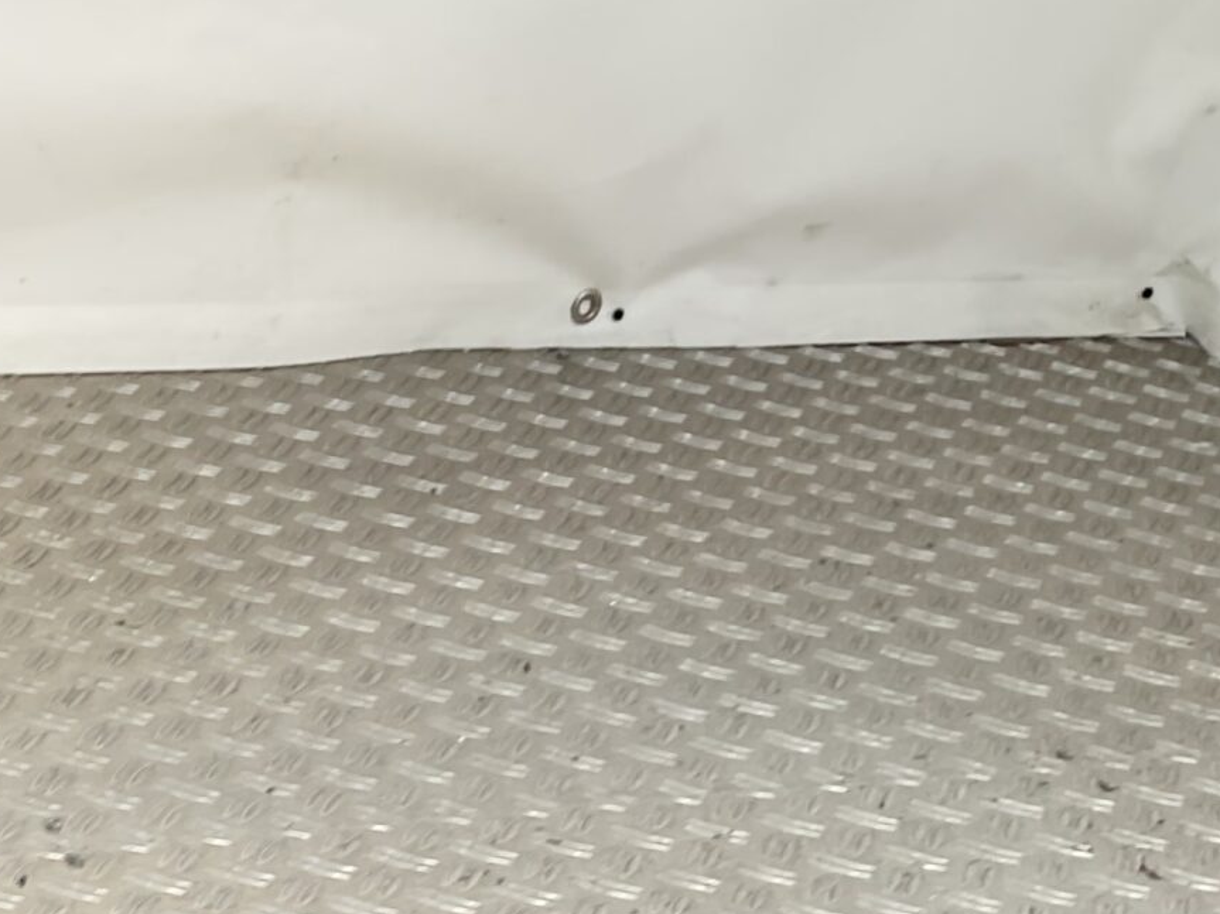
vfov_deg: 15.8
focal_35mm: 86
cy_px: 1349
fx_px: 3031
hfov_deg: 20.2
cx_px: -495
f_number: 1.8
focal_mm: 3
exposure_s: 1/124
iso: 16
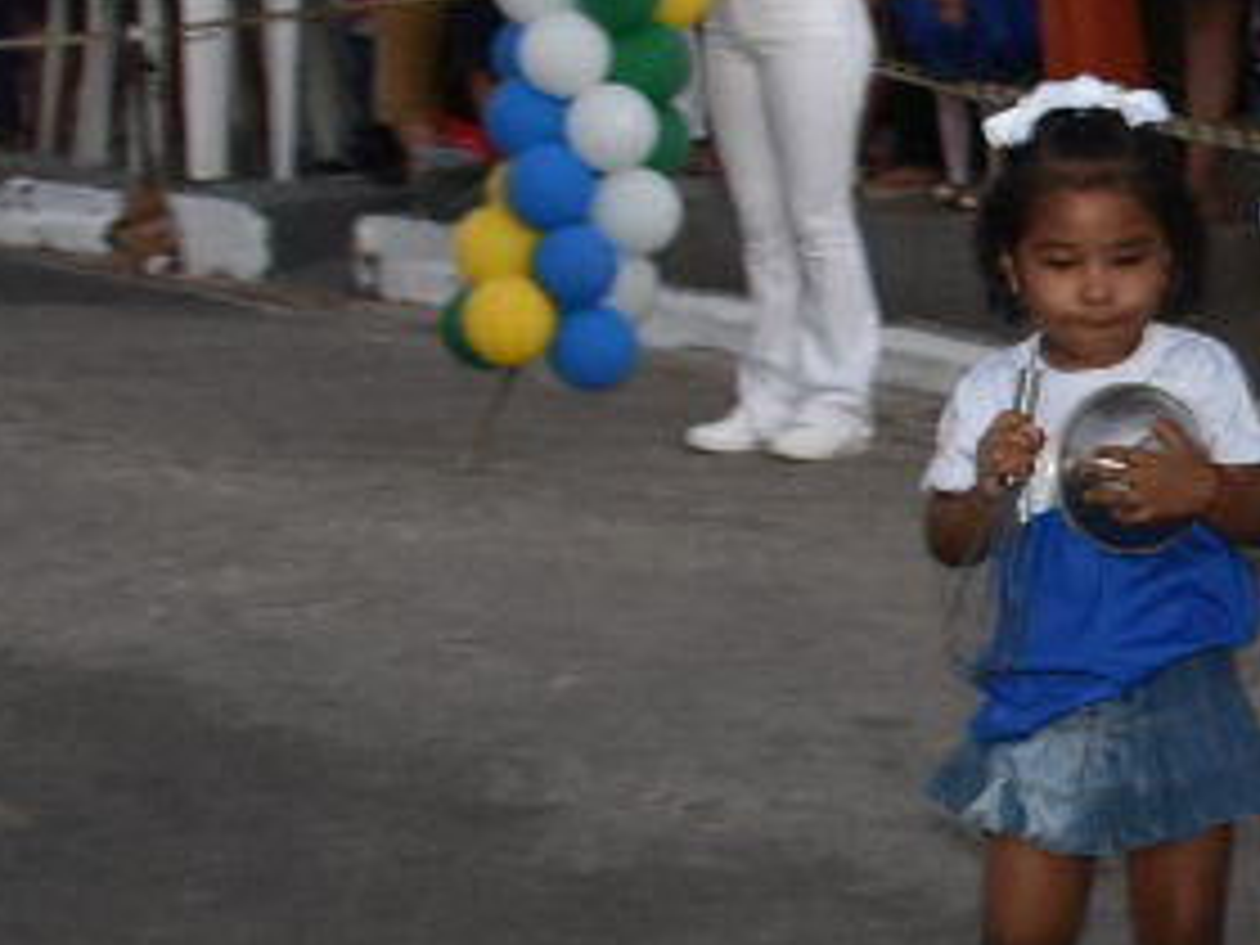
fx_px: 6079
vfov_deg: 8.8
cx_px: 2462
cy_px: 904
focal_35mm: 167
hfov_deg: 10.9
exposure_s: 1/100
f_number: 6.3
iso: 1000
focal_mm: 20
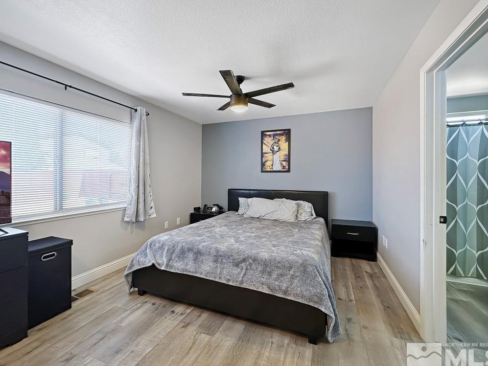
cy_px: 174
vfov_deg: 81.7
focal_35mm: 15
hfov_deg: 98.2
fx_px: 211
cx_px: 245
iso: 125
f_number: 2.2
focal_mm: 2.22
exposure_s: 1/60
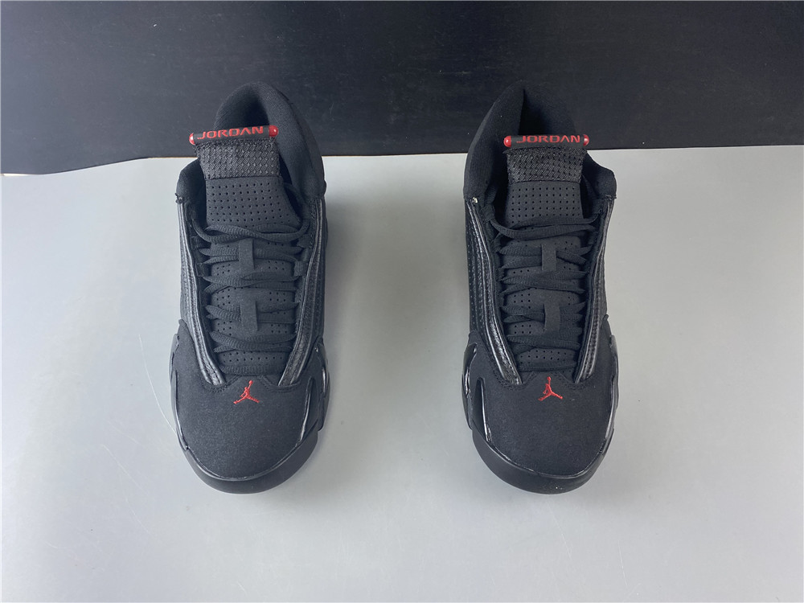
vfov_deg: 53.1
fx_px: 604
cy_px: 302
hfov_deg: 67.3
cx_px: 402
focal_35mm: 26
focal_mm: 4.25
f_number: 1.8
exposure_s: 1/100
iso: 80
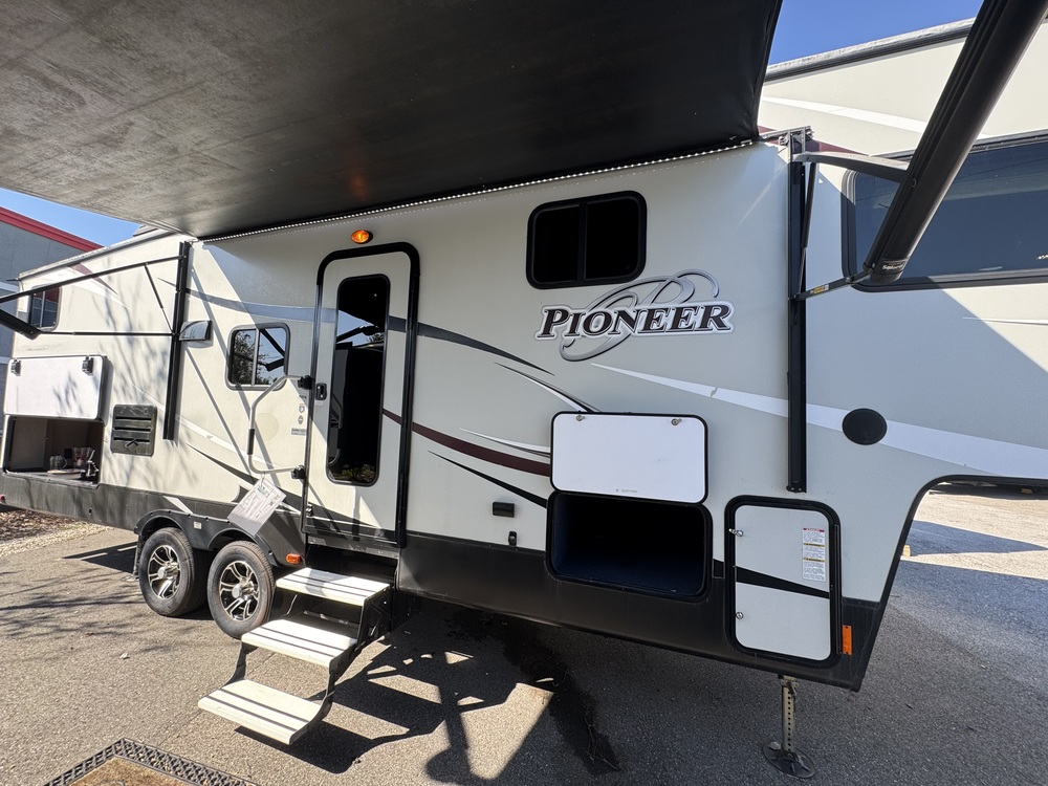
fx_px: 424
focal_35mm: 14
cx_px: 524
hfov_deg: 102.1
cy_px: 393
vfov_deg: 85.7
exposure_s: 1/287
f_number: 2.2
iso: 40
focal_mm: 2.22
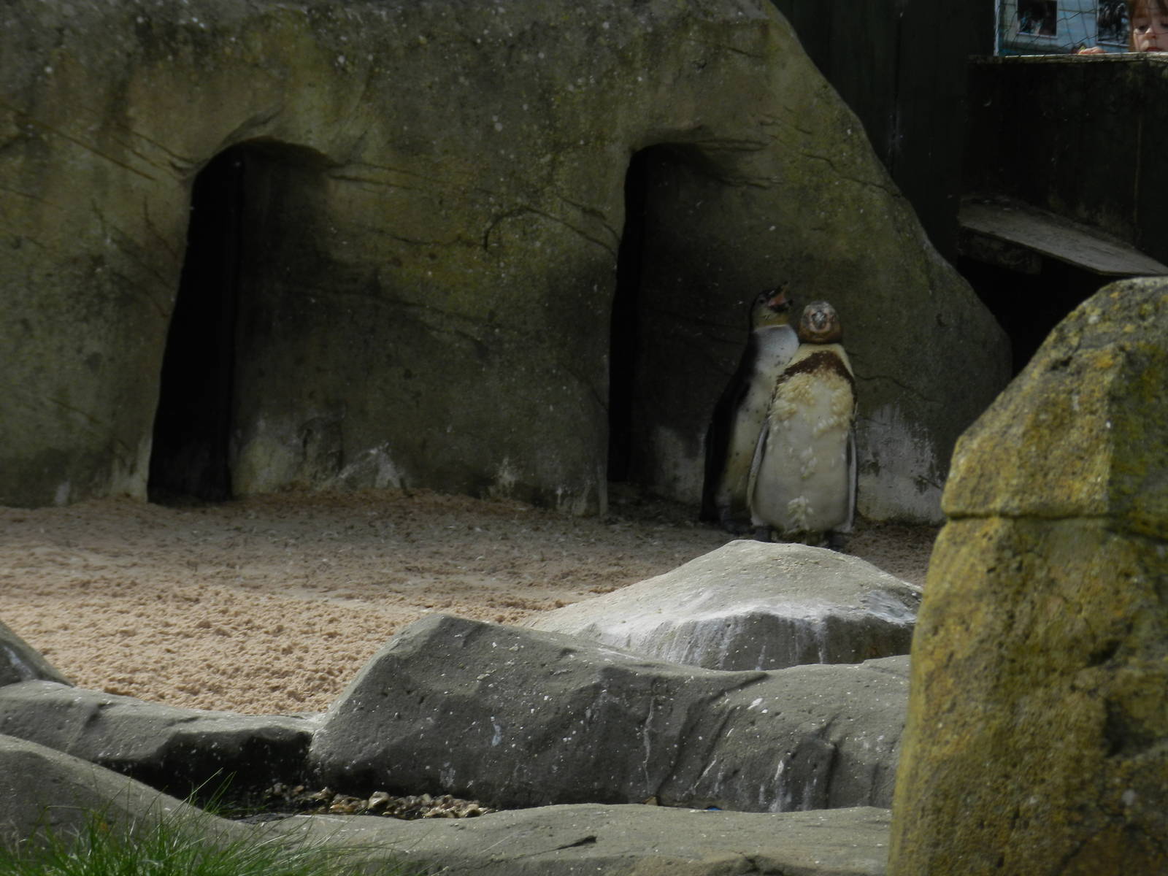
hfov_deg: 10.4
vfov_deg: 7.8
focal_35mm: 191
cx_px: 584
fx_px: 6445
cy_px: 438
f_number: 5.5
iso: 160
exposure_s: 1/640
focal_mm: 34
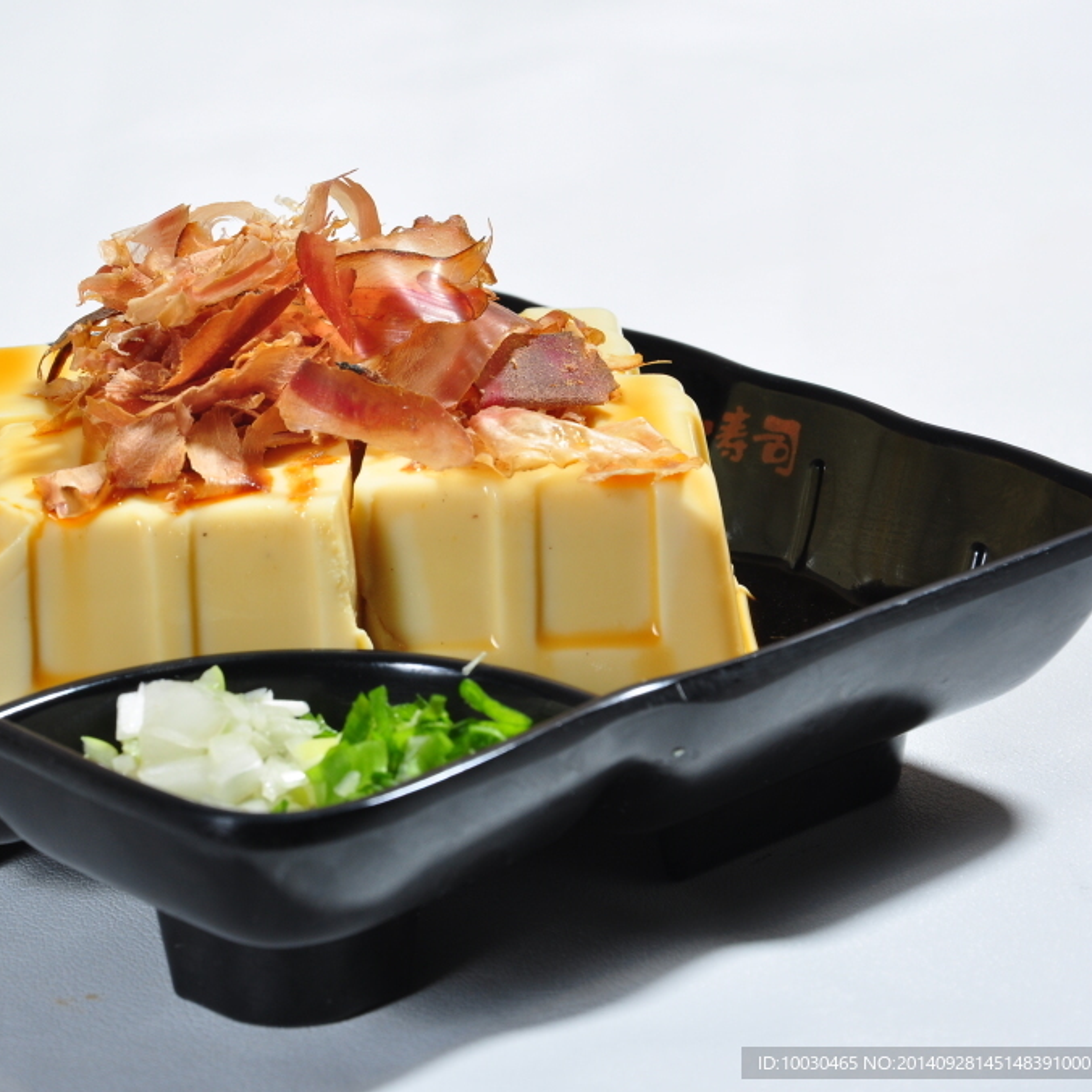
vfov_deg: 8.6
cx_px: 297
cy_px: 546
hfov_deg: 8.6
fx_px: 7232
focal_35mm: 203
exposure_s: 1/125
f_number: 11
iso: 200
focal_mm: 105
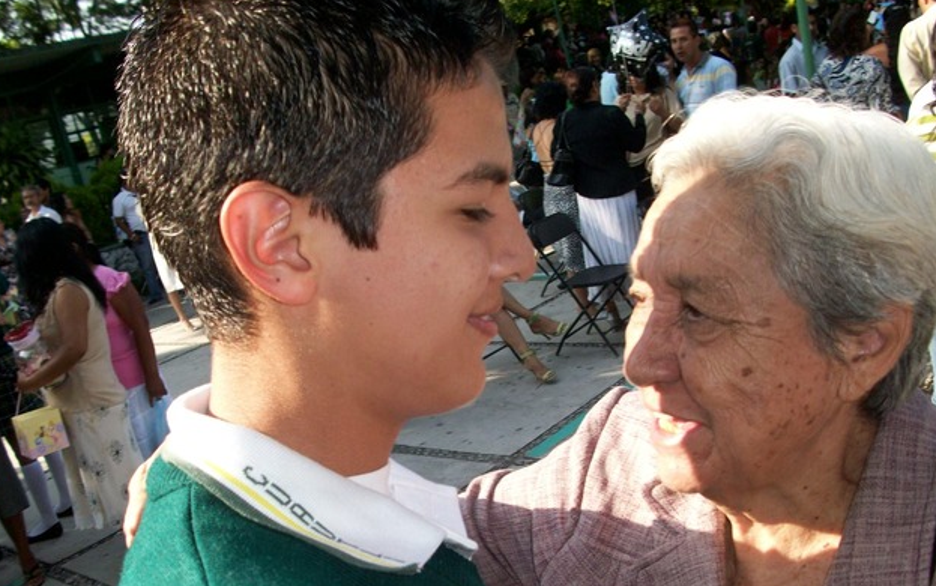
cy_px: 337
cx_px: 461
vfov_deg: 34.4
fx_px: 944
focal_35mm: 37
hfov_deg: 52.7
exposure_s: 1/311
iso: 64
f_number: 2.8
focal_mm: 5.7
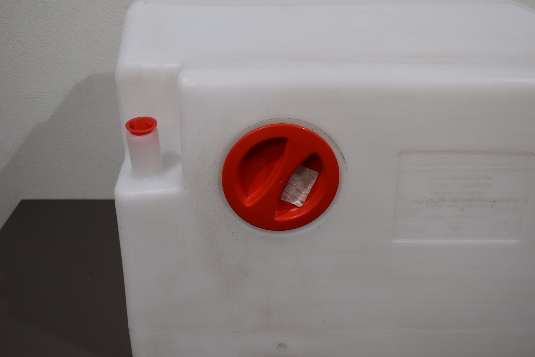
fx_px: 691
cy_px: 178
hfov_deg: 42.3
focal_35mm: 46
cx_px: 268
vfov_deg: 28.9
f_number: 5.6
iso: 320
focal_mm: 31
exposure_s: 1/125
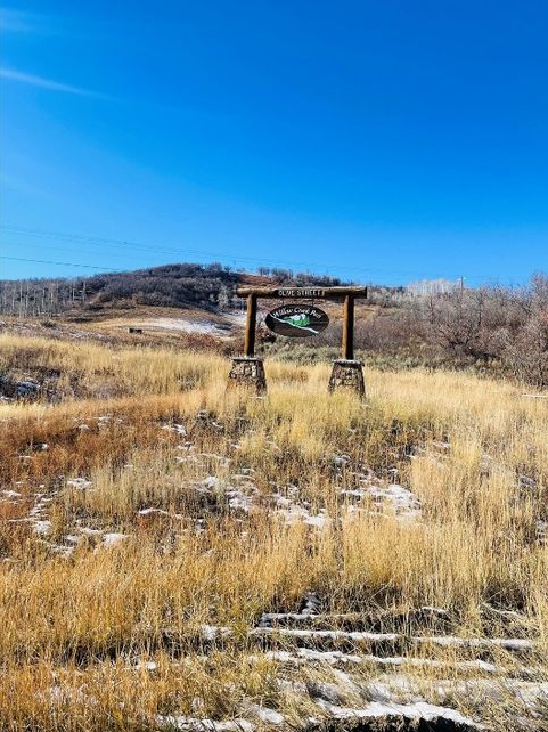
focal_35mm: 27
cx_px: 284
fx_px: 570
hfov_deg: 51.3
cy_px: 354
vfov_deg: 65.3
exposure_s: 1/2618
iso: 32
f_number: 1.6
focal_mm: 4.2
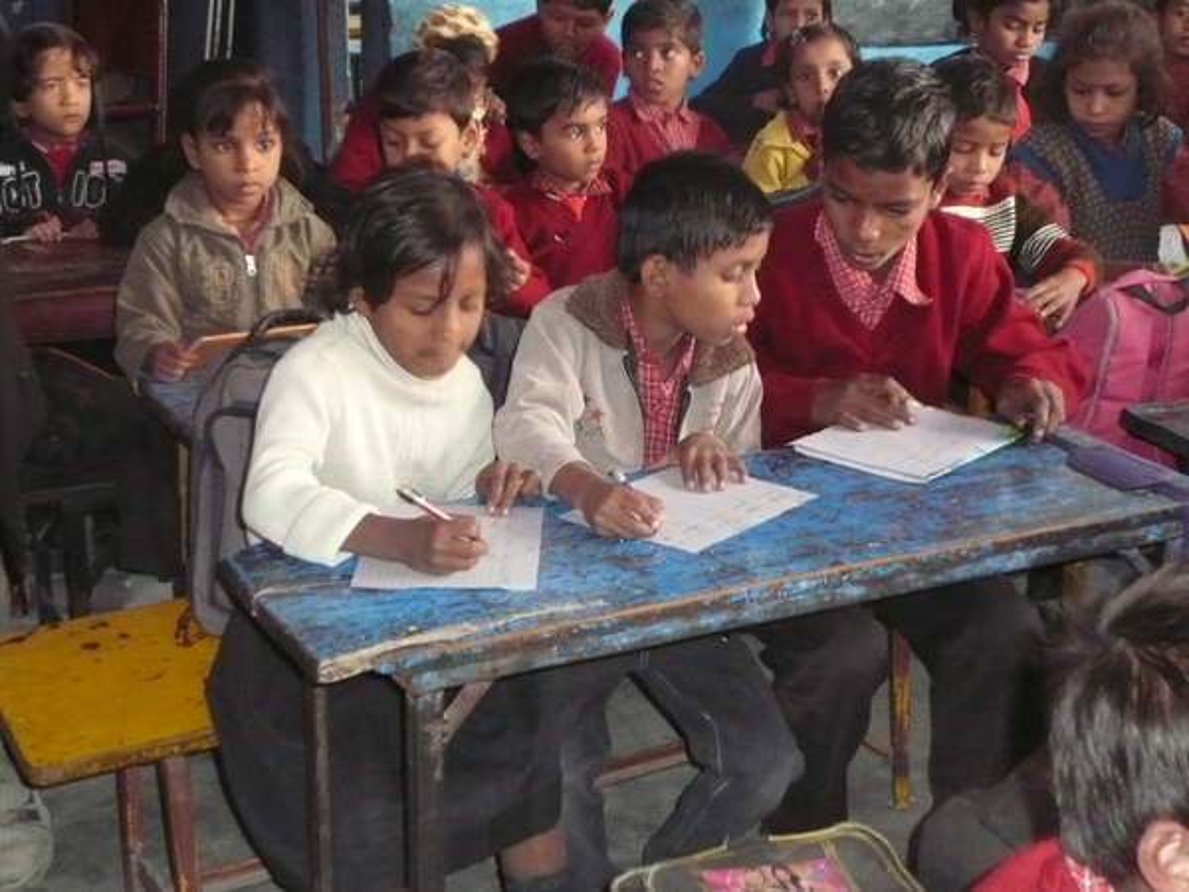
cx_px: 594
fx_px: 2130
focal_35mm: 62
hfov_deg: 31.2
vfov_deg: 23.7
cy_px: 446
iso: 640
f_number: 4.5
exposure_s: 1/30
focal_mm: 10.2
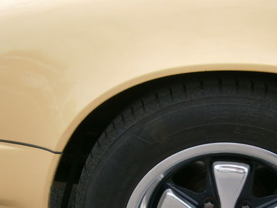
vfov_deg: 28.0
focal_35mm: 50
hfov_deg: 36.8
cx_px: 224
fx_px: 400
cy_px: 190
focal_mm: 4.7
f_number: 2.8
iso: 80
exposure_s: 1/500
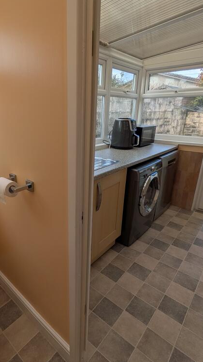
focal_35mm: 21
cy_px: 181
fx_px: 201
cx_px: 69
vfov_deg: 83.9
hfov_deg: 52.6
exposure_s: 1/394
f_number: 2.2
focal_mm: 1.83
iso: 46
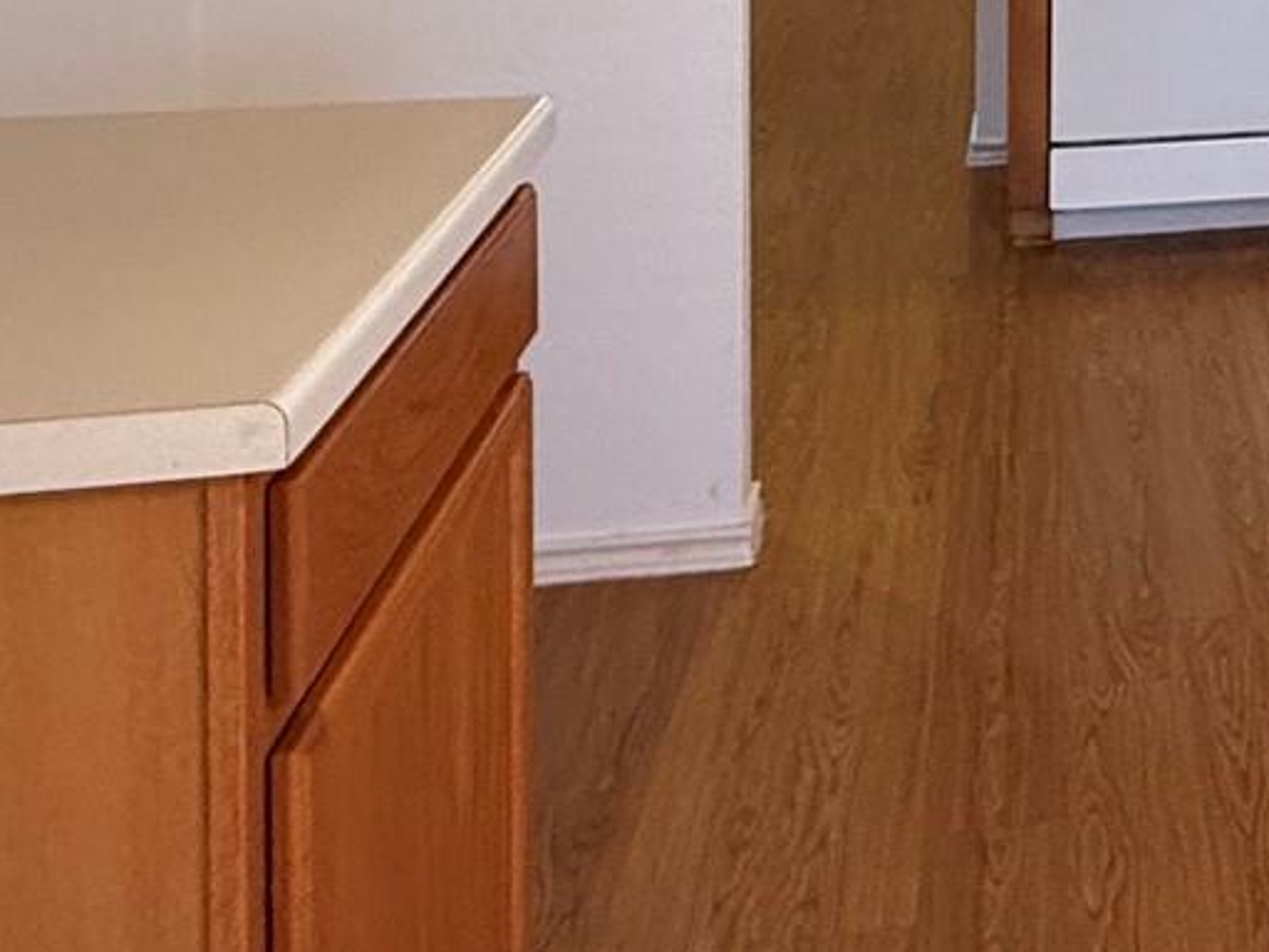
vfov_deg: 22.3
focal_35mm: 56
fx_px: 2053
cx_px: 1504
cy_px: -404
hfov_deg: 29.7
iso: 250
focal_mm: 2.22
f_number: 2.2
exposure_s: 1/60
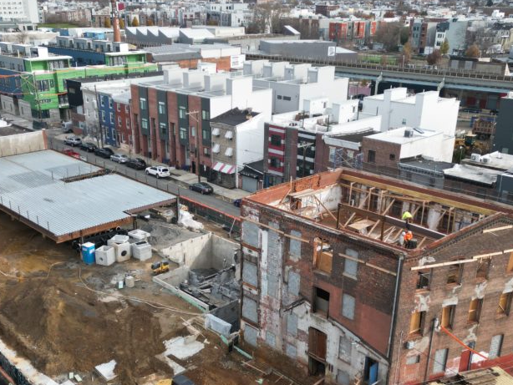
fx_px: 593
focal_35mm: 40
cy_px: 256
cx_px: 229
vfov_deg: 35.6
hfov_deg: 46.7
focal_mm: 6.72
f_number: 1.7
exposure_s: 1/1600
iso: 200
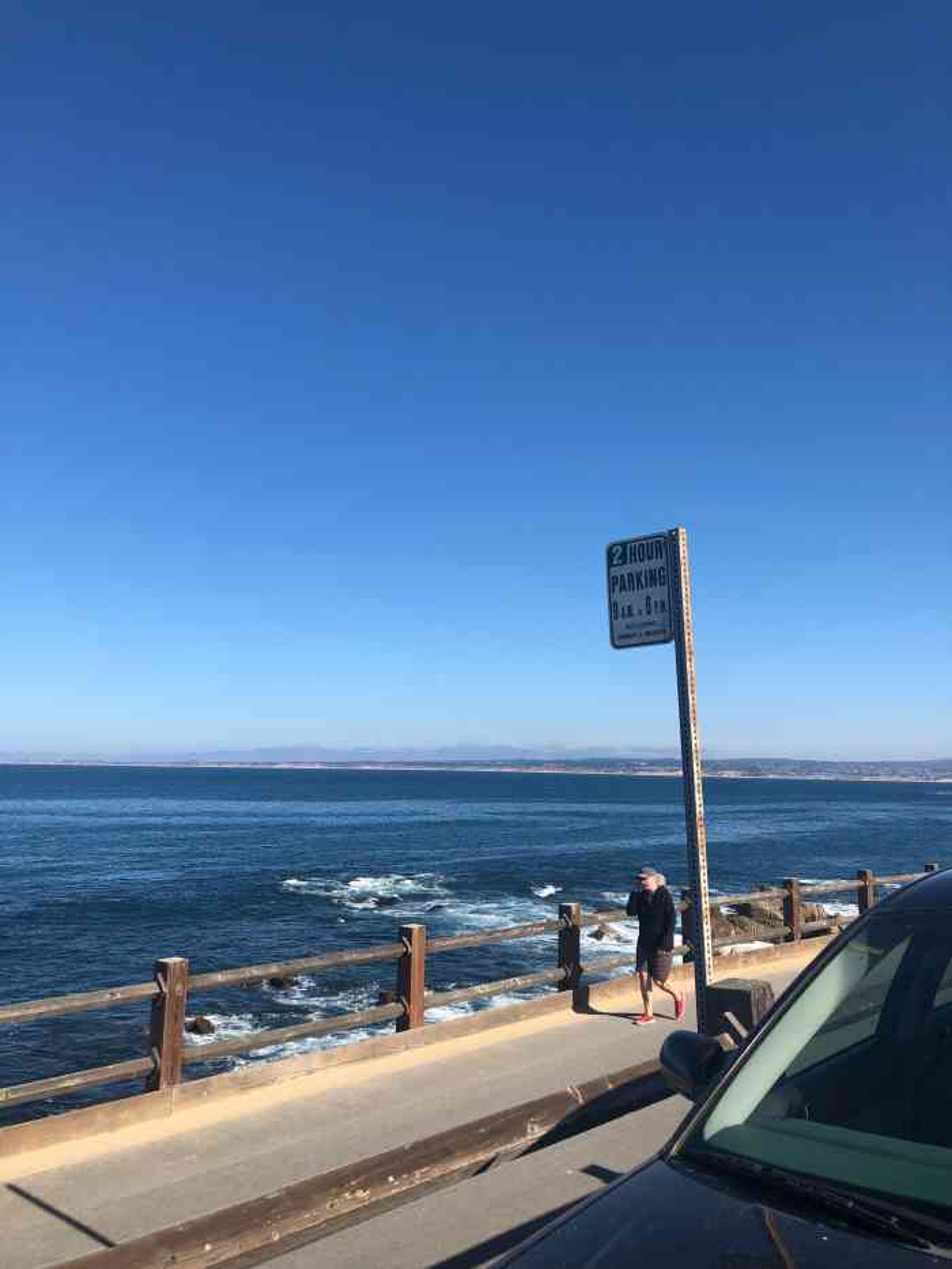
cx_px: 476
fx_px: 1026
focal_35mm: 28
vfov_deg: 63.4
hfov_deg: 49.8
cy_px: 634
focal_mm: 4
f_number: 1.8
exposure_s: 1/2114
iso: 20
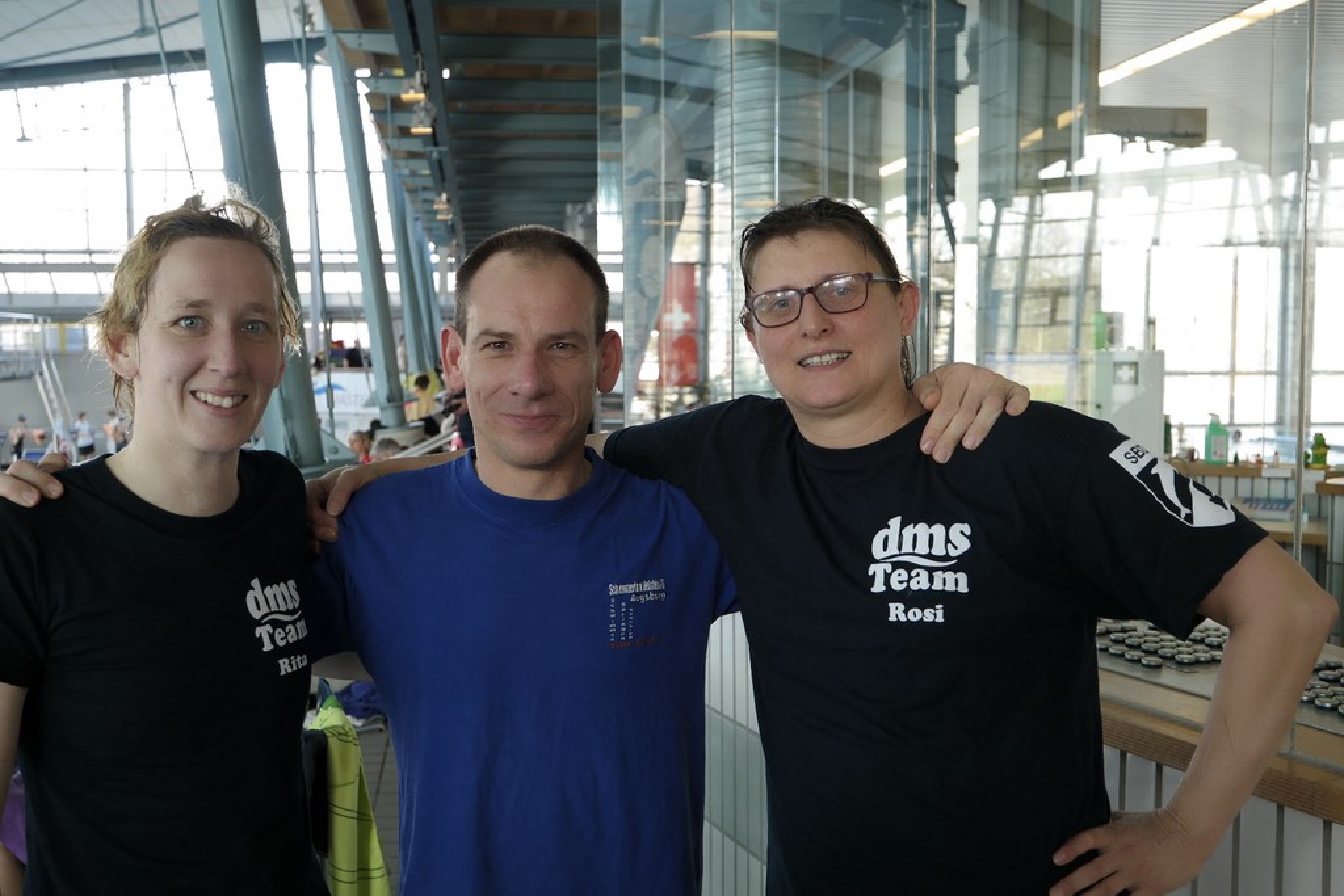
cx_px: 672
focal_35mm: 36
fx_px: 1344
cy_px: 448
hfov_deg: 53.1
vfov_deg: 36.9
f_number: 4
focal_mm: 24
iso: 400
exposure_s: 1/40
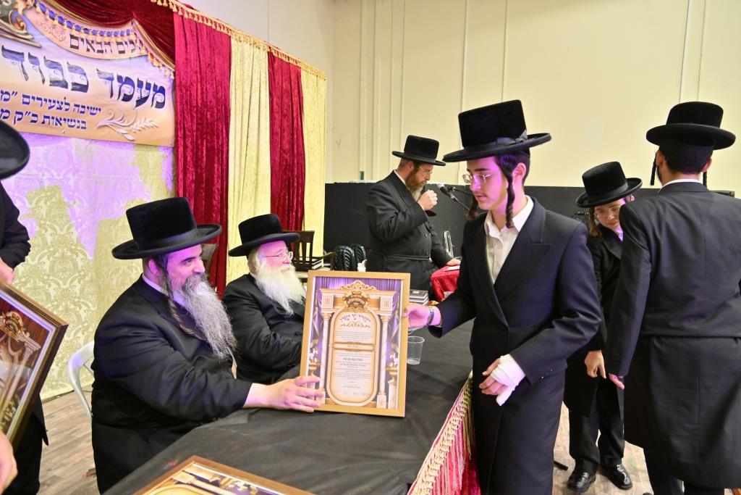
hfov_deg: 73.7
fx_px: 494
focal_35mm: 24
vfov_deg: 53.1
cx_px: 370
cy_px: 248
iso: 1250
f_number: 4
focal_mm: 24
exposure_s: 1/160
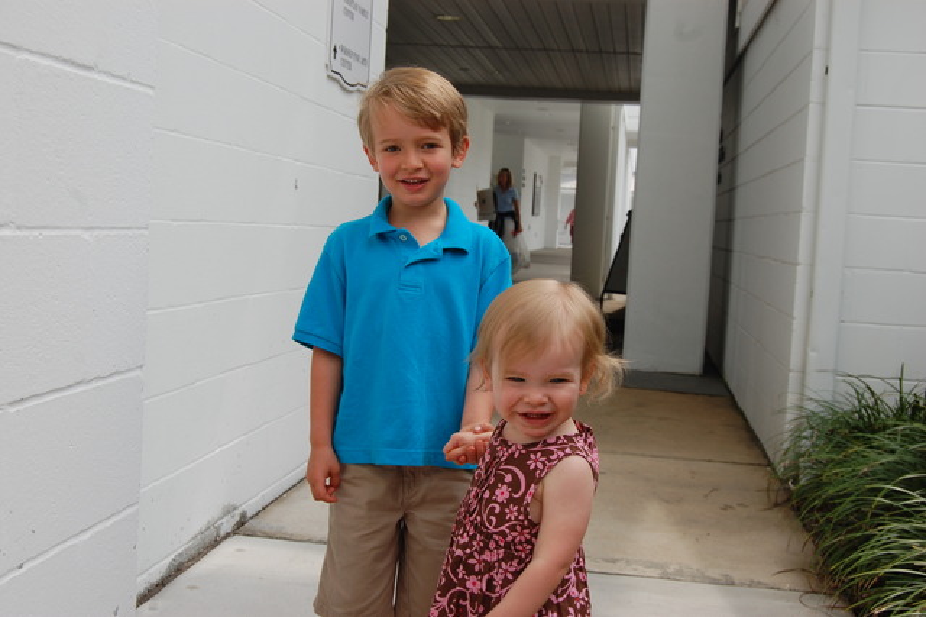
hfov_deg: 41.1
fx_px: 1234
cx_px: 463
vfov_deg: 28.0
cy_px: 308
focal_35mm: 48
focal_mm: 32
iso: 200
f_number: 7.1
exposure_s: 1/200
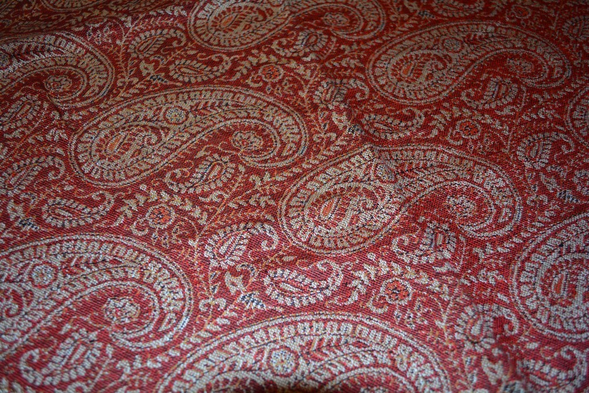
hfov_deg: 61.9
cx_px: 294
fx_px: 491
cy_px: 196
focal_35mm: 30
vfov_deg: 43.6
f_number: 3.8
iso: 160
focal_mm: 20
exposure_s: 1/60
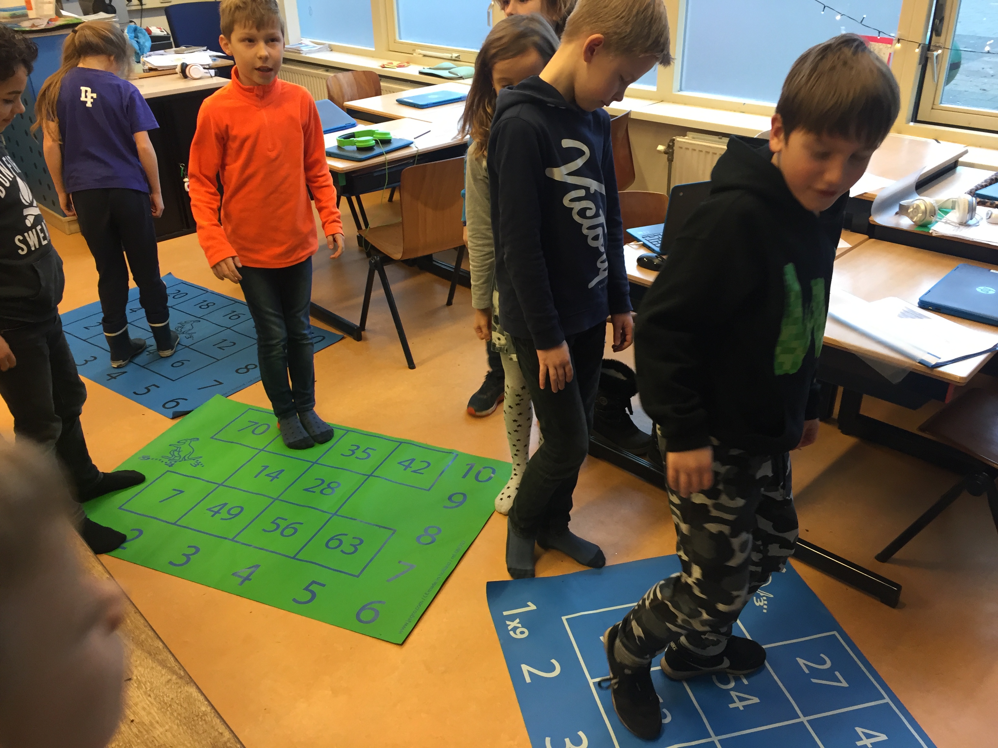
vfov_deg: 48.2
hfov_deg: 61.7
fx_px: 836
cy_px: 374
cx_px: 499
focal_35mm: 29
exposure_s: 1/33
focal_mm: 4.15
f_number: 2.2
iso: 100
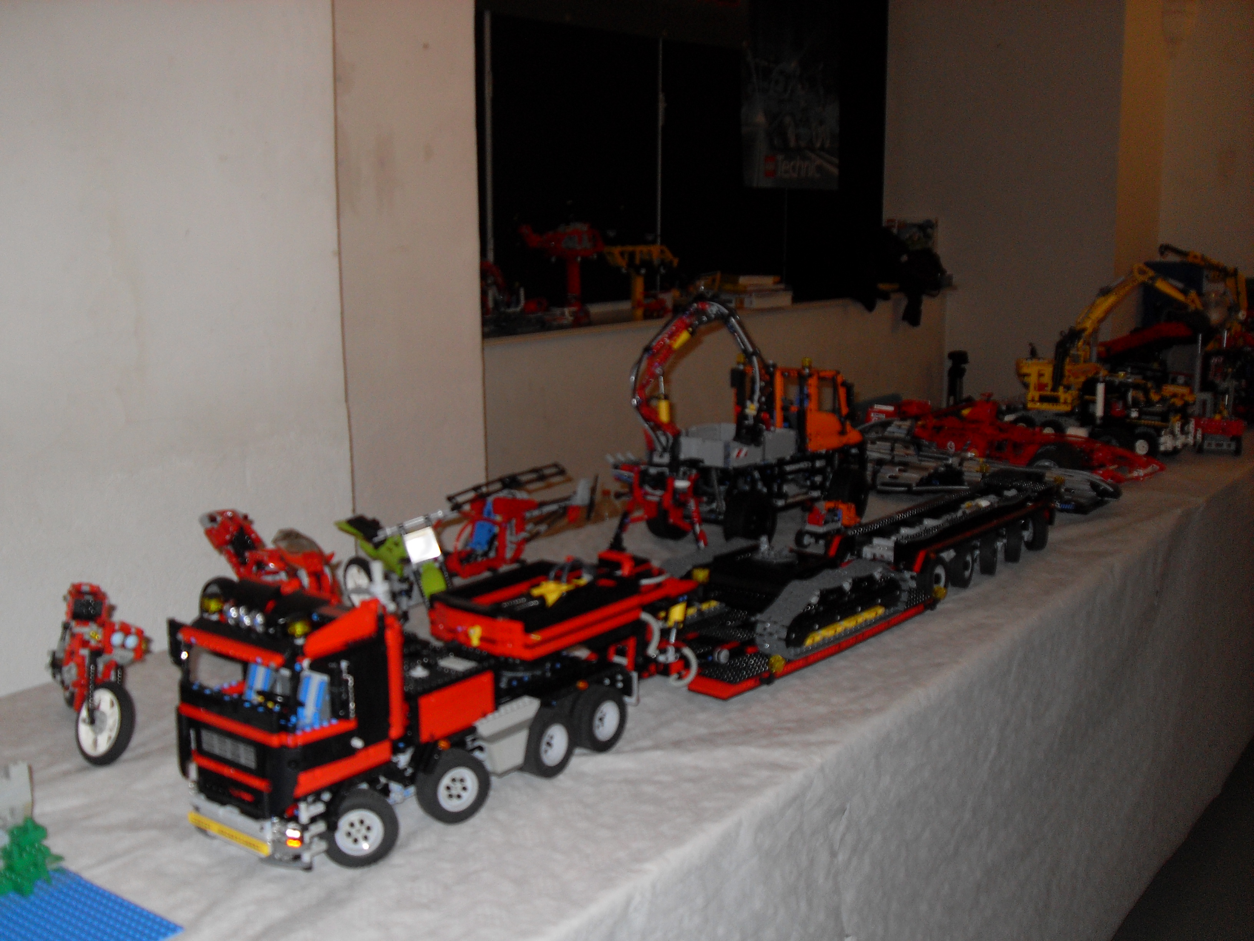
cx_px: 627
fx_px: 1340
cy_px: 470
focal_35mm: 37
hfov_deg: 50.1
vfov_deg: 38.7
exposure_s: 1/45
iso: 100
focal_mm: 6.3
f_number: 2.8
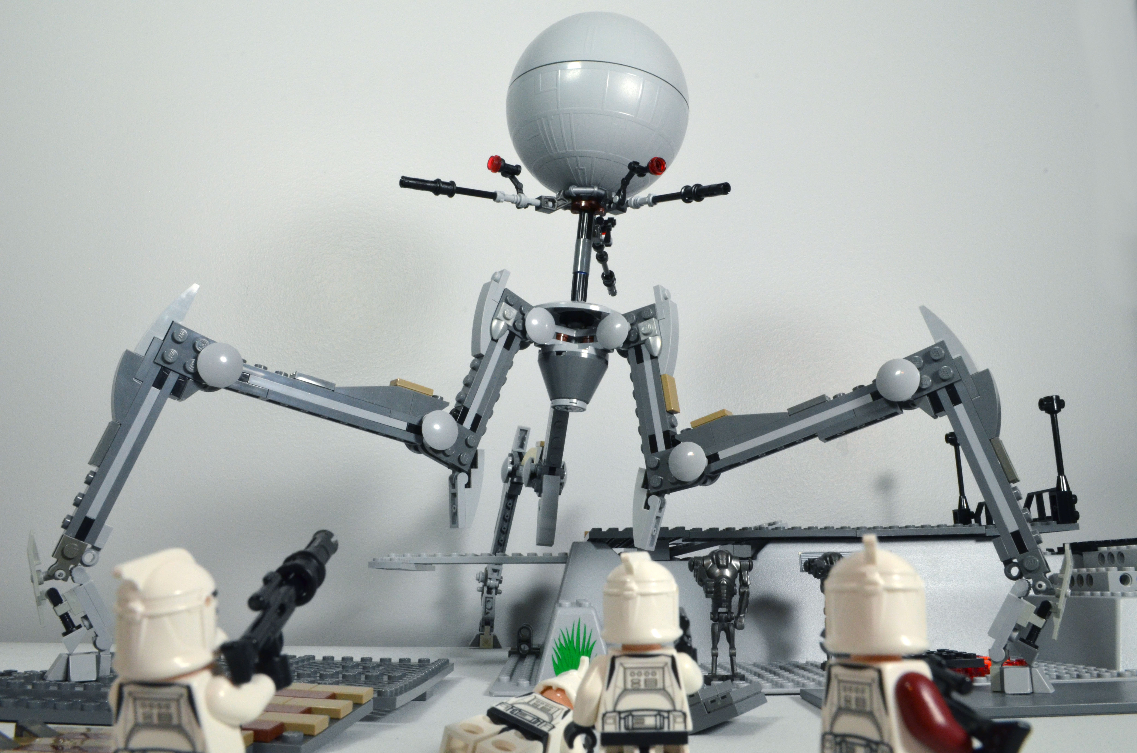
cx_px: 568
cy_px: 376
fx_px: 946
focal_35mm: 30
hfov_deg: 62.0
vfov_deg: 43.4
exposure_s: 1/8
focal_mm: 20
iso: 1250
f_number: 22
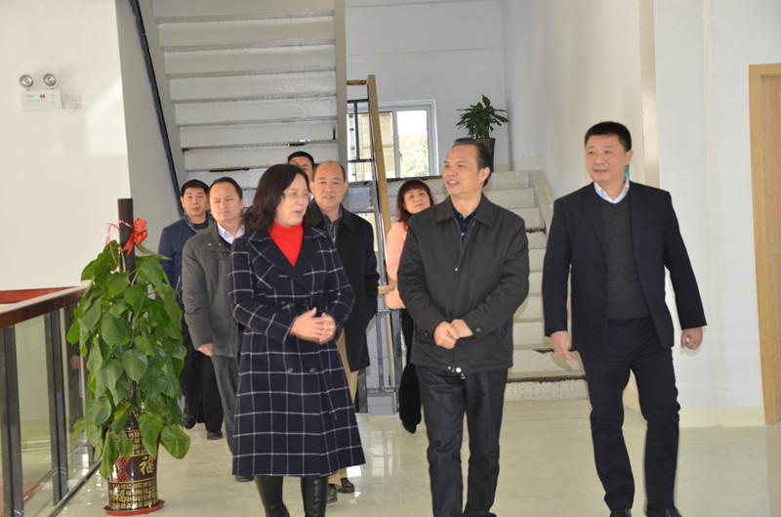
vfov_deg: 20.1
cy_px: 258
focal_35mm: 68
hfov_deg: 29.9
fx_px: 1461
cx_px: 390
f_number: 4.8
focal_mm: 45
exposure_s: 1/60
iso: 640
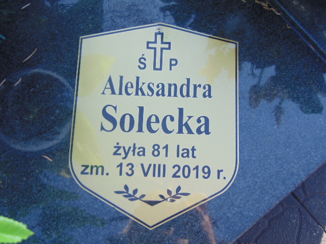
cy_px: 122
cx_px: 163
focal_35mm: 42
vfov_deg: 34.3
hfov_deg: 44.8
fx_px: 396
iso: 80
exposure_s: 1/125
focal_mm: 7.6
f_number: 3.3
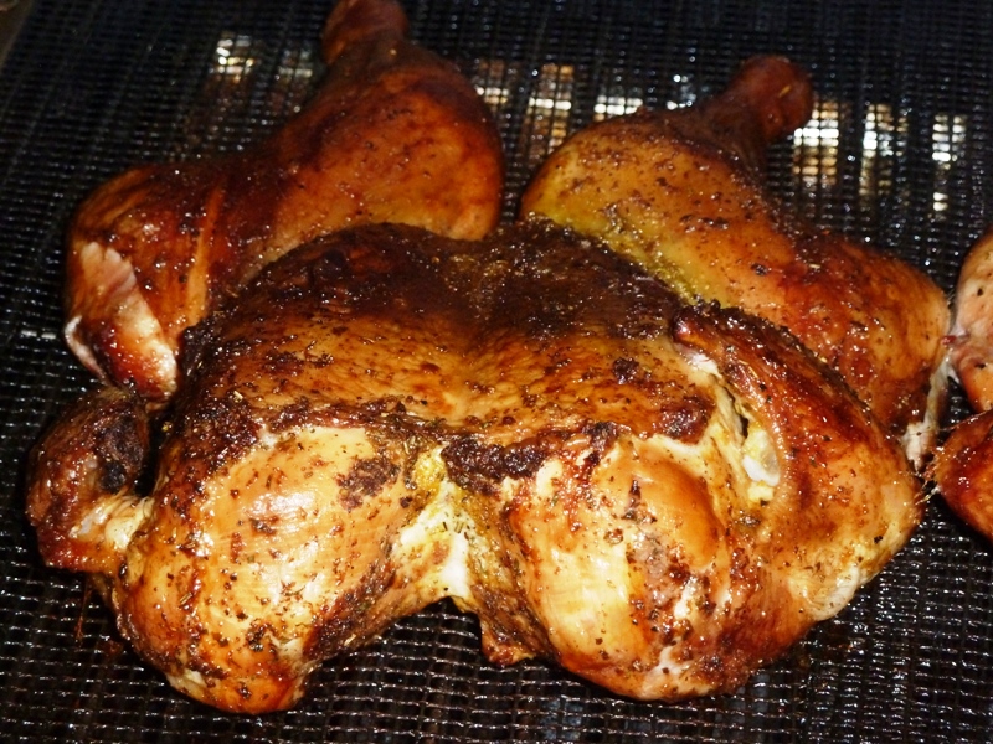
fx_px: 3184
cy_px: 372
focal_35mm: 111
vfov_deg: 13.3
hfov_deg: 17.7
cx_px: 496
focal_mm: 18.2
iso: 400
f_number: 4.4
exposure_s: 1/40
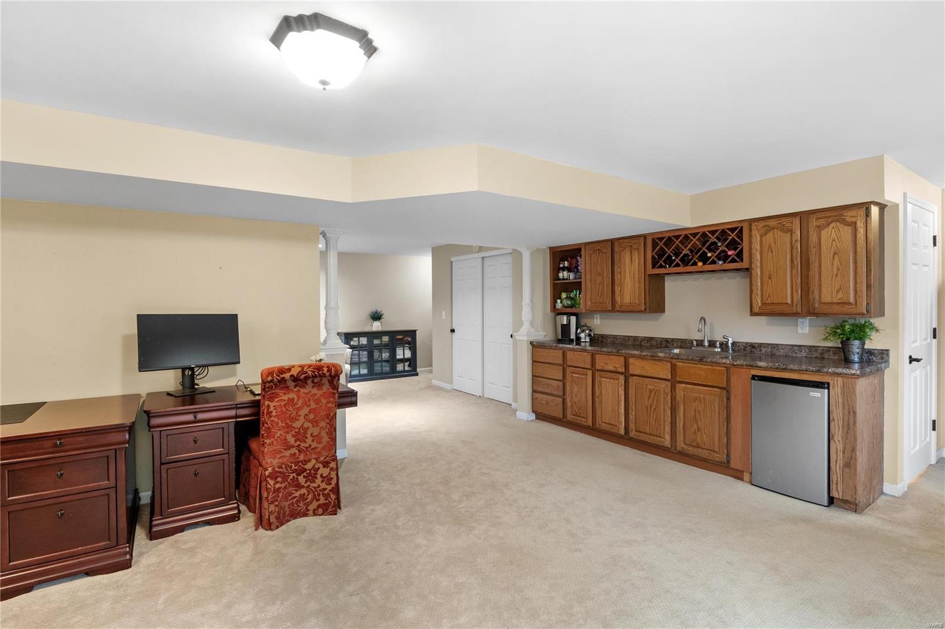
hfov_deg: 96.7
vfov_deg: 73.7
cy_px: 314
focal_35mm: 16
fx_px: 420
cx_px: 472
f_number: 8
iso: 400
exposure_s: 1.3
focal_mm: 8
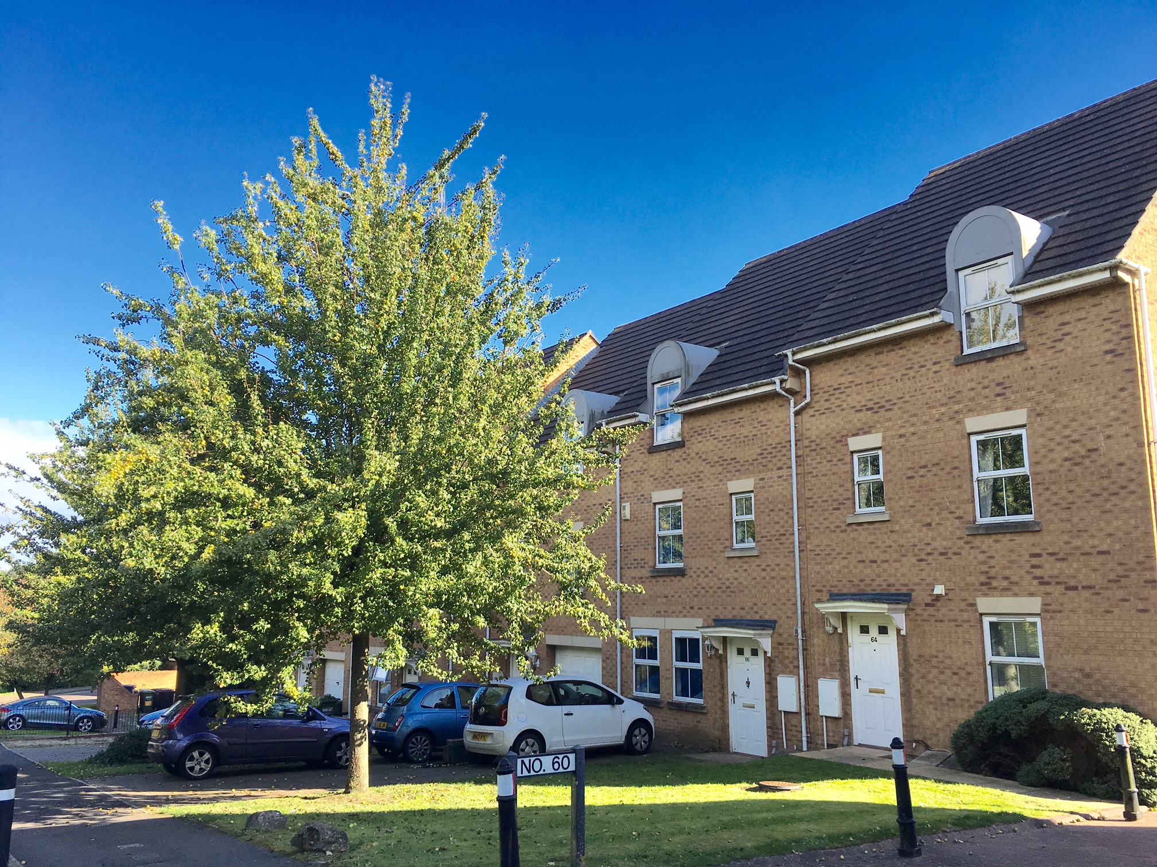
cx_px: 578
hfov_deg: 61.7
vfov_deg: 48.2
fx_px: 969
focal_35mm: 29
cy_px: 434
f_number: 2.2
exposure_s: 1/663
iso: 25
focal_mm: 4.15
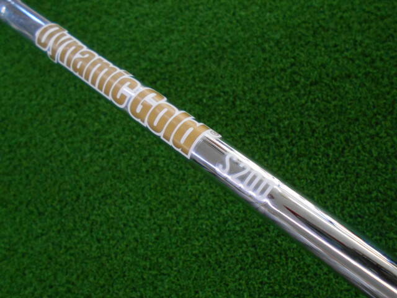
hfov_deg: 60.0
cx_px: 198
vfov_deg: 46.8
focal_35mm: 30
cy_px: 149
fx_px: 344
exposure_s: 1/250
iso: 640
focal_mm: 5.1
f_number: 3.4
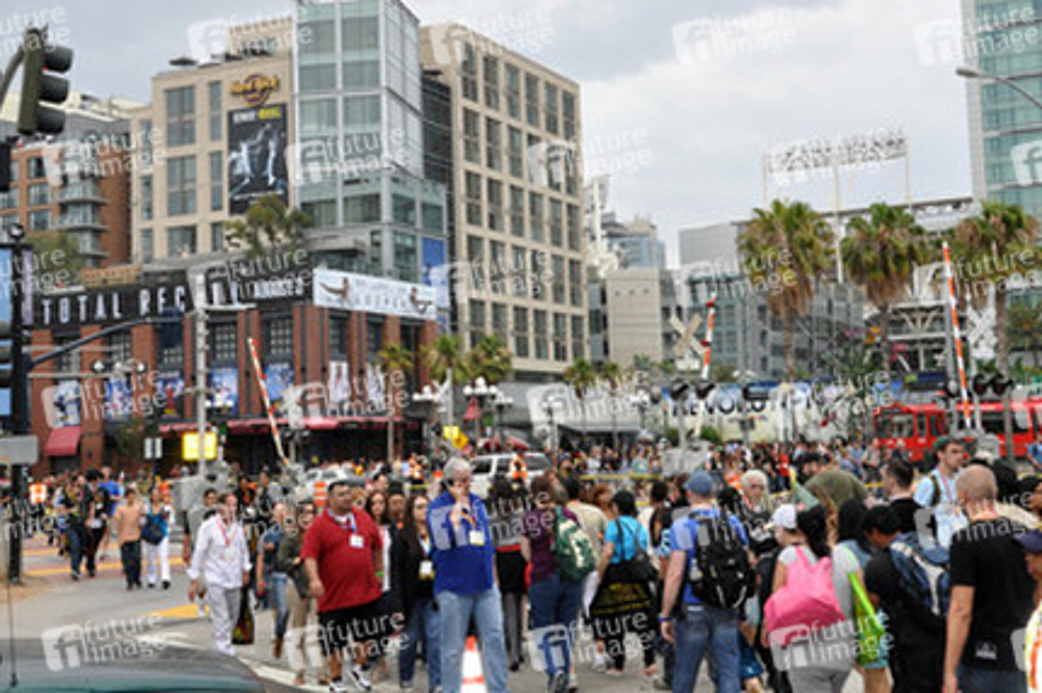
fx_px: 1273
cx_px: 523
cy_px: 339
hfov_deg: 44.5
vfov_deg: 30.5
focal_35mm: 44
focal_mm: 28
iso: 1000
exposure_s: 1/200
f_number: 13
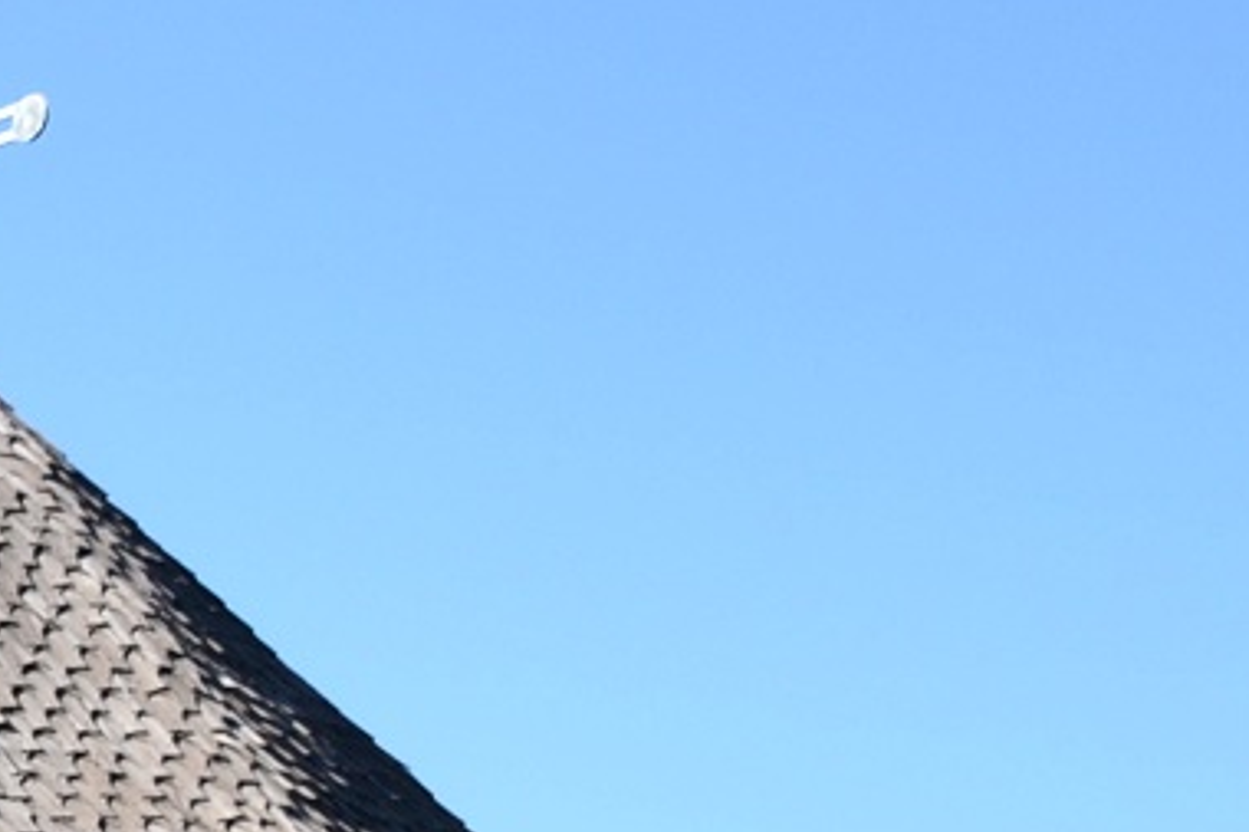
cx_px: -1285
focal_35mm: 182
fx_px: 6299
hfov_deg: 10.4
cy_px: 1896
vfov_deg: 7.2
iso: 200
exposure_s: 1/640
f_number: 5.6
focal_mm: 23
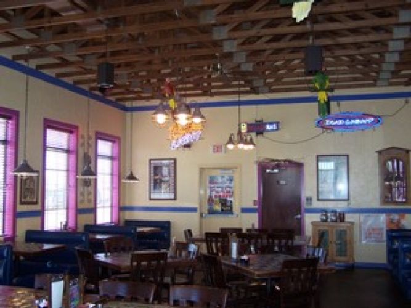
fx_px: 451
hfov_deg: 49.0
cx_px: 206
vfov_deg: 37.7
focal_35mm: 38
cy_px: 154
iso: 140
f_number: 2.8
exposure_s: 1/60
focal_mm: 6.3
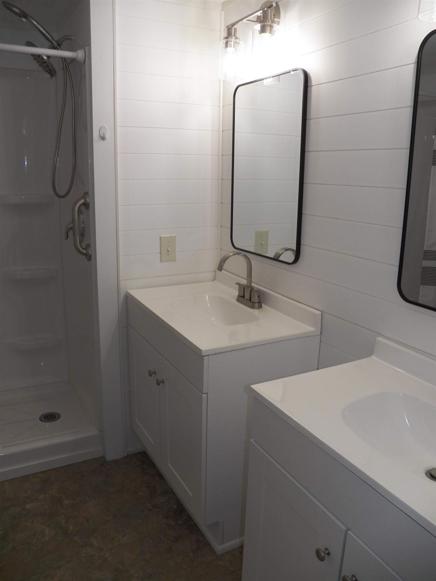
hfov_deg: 49.7
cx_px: 218
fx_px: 470
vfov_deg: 63.4
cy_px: 290
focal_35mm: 28
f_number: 2.8
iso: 125
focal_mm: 4.9
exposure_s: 1/125
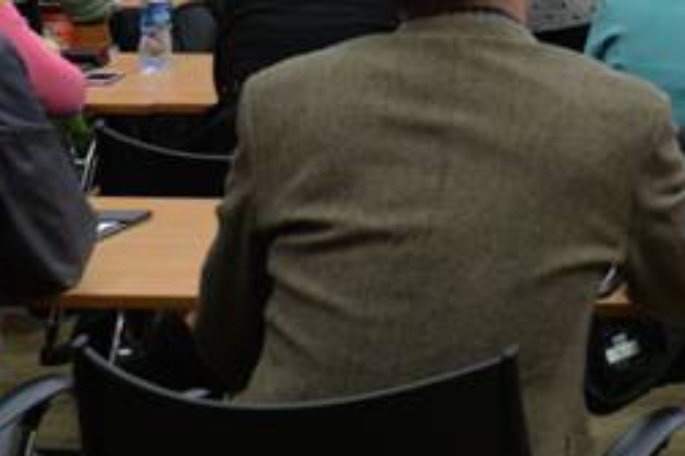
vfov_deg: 9.3
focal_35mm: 143
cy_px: -208
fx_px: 2719
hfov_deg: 13.0
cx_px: 1239
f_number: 6.3
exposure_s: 1/40
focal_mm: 35
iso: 1600
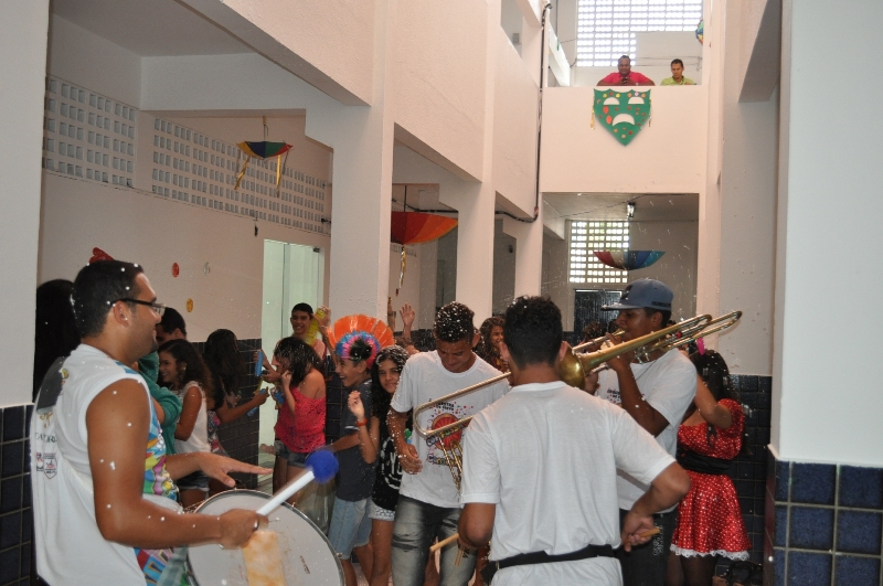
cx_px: 442
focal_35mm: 42
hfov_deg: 46.5
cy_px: 293
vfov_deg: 31.8
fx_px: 1029
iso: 800
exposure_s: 1/80
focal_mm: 28
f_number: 4.5
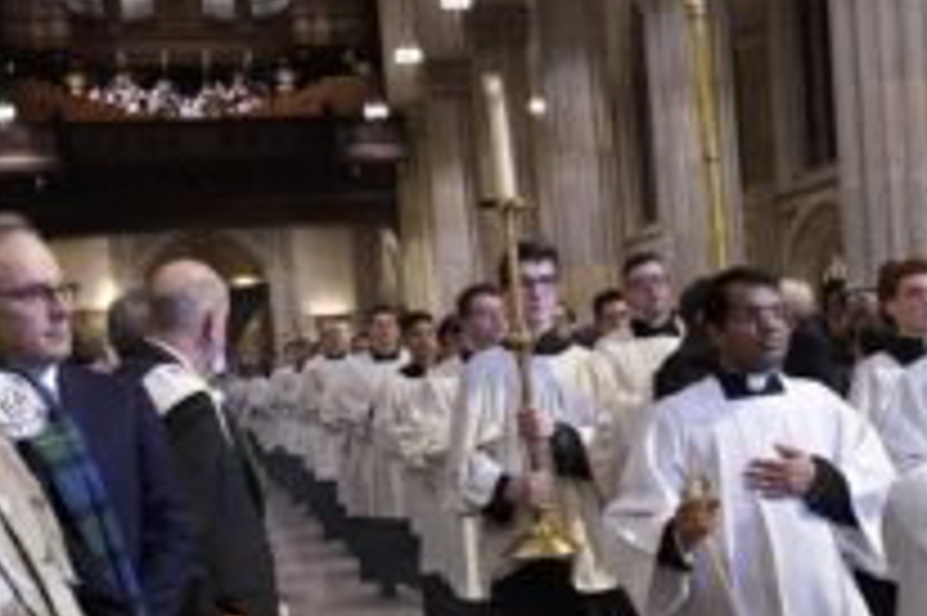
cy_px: 567
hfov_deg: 36.6
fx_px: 1364
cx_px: 704
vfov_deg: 24.7
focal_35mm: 53
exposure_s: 1/200
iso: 8000
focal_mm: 16
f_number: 4
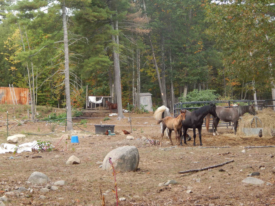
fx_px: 683
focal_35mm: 86
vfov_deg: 17.2
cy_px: 103
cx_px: 138
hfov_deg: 22.8
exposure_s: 1/125
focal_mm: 15.3
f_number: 4.3
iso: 125
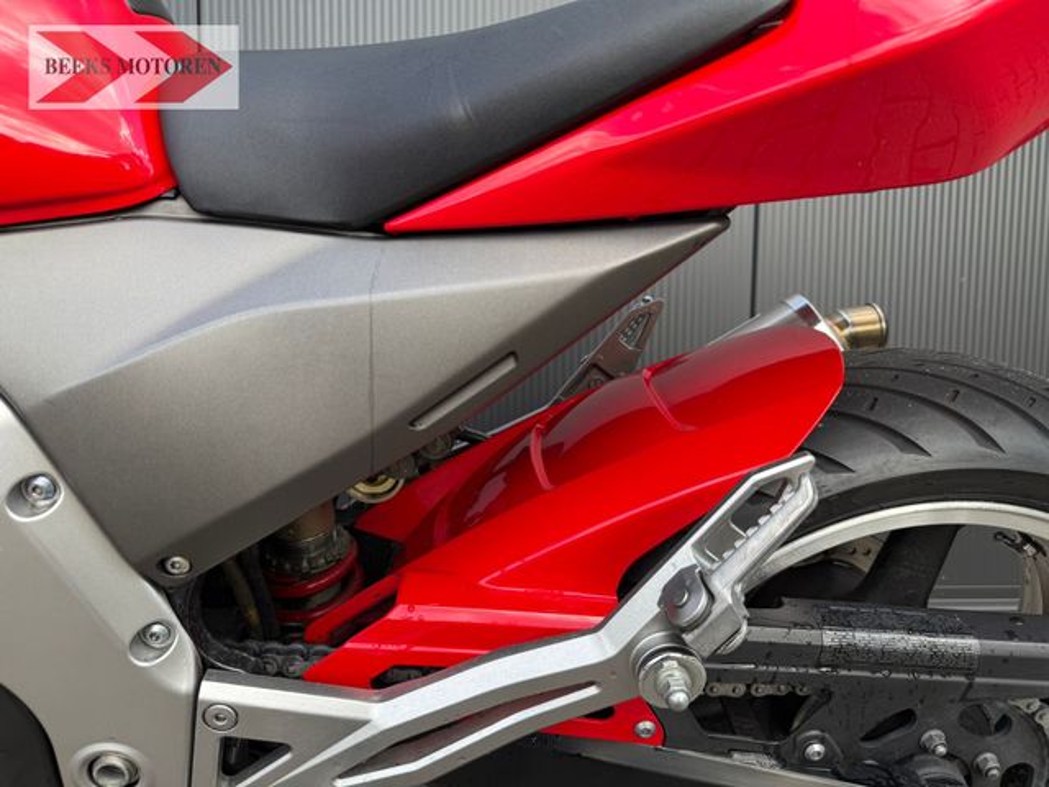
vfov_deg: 56.8
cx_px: 524
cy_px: 394
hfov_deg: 71.6
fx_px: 727
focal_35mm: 24
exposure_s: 1/481
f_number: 1.78
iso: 100
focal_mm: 6.76
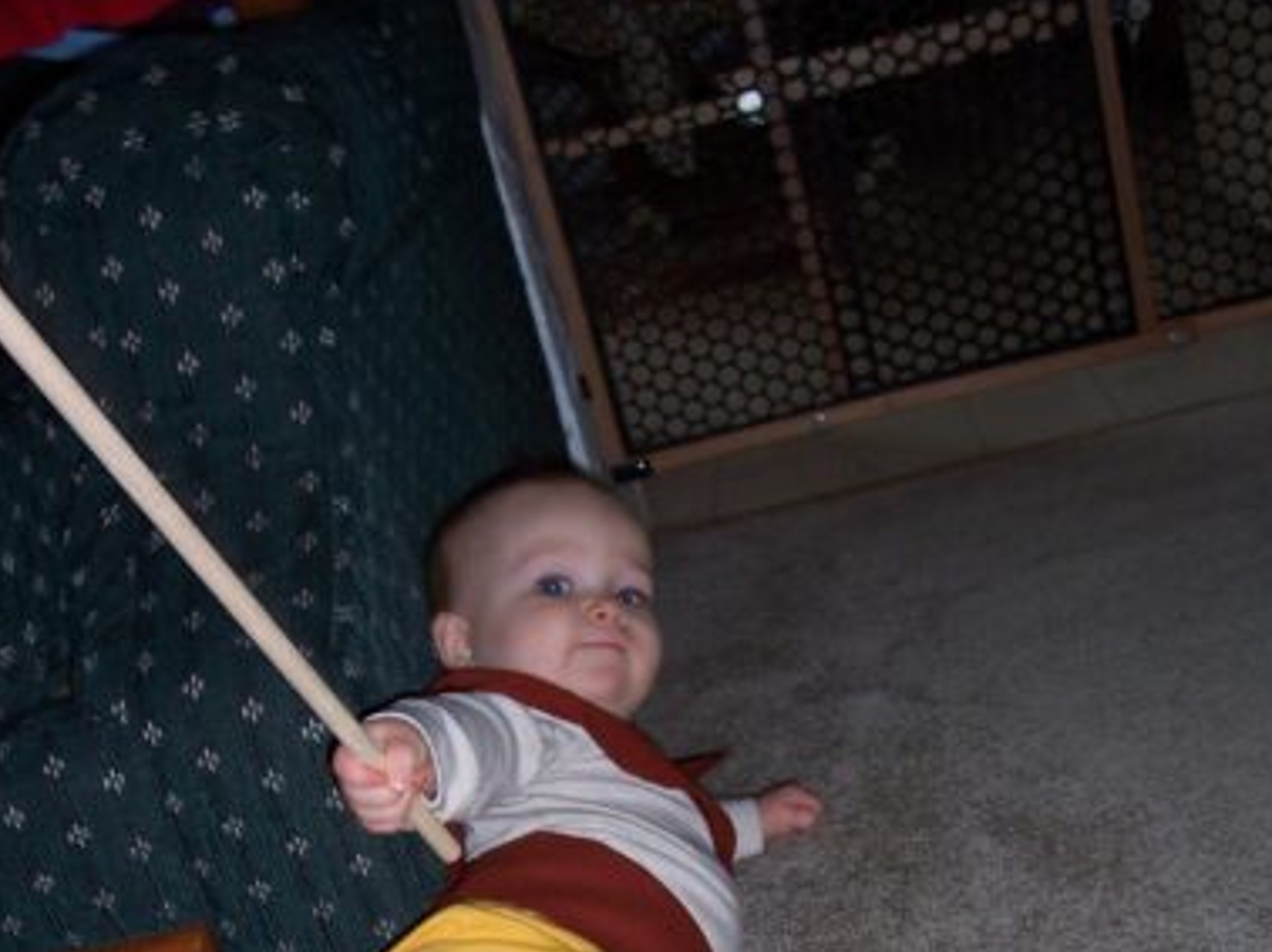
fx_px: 1763
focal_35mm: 48
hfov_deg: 39.7
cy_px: 890
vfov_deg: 28.8
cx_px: 609
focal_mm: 5.6
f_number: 2.7
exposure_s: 1/60
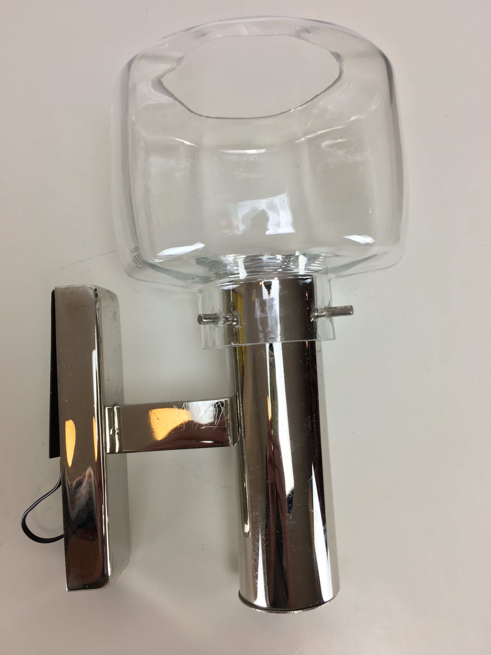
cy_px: 328
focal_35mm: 29
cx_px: 246
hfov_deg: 48.2
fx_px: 548
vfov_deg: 61.7
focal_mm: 4.15
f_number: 2.2
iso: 40
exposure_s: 1/33
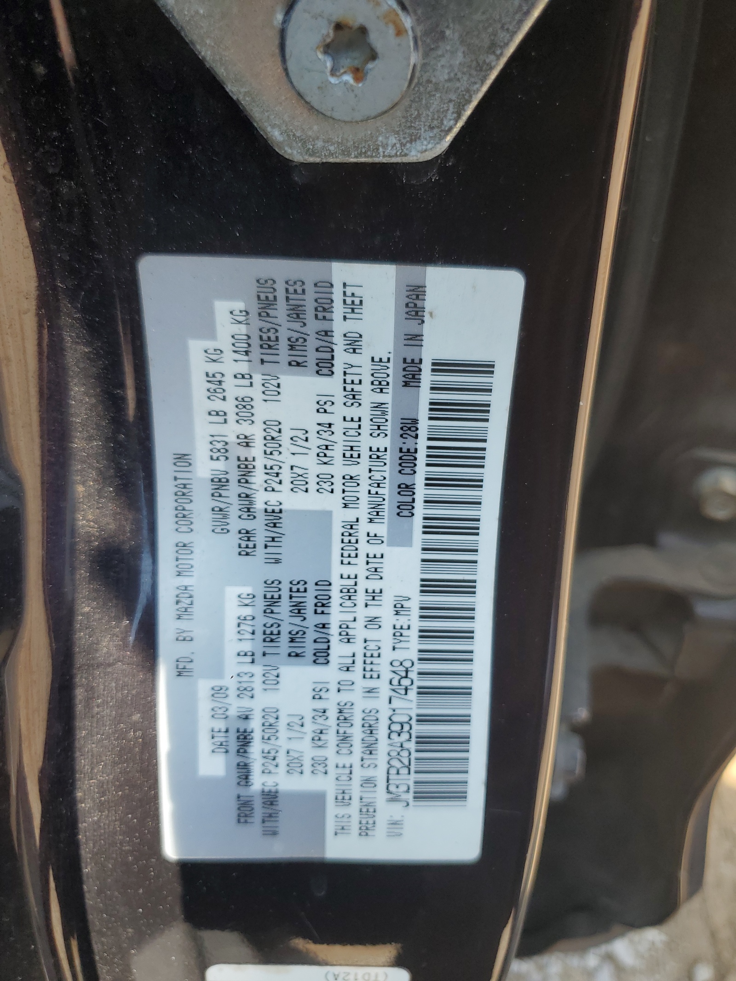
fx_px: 737
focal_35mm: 26
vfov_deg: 67.3
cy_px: 490
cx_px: 368
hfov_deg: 53.1
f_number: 1.5
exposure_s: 1/476
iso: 50
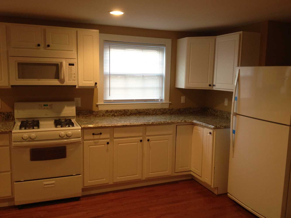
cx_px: 146
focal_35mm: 35
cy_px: 109
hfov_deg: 52.6
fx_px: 294
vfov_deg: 40.7
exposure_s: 1/20
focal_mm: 4.28
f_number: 2.4
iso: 125
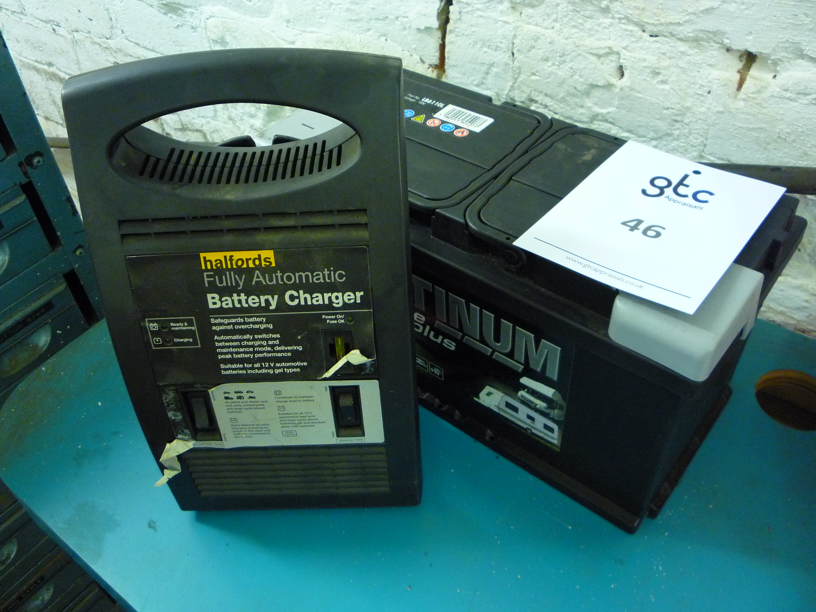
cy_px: 306
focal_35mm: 30
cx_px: 408
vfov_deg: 46.8
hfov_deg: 60.0
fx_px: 707
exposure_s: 1/15
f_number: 3.3
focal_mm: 5.2
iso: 400
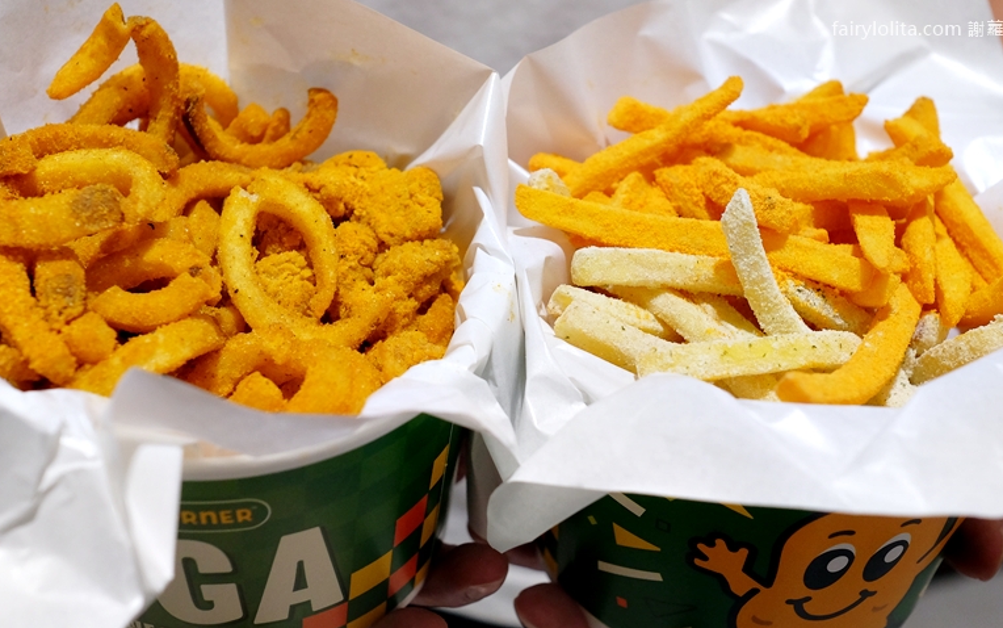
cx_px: 466
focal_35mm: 42
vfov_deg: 30.6
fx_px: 1148
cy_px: 318
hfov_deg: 47.1
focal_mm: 23
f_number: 3.6
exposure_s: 1/140
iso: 1000
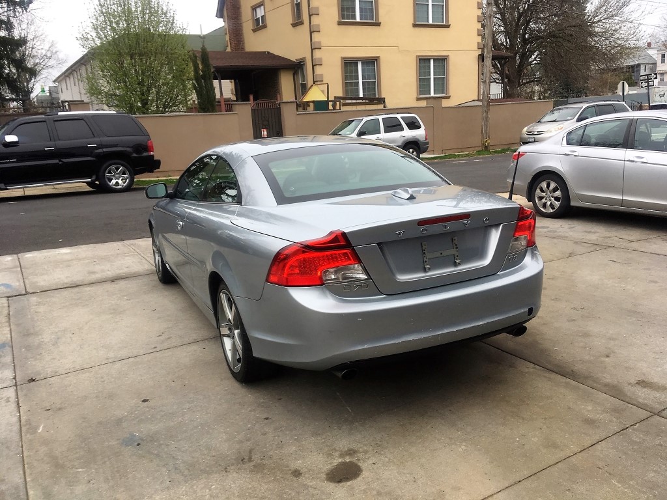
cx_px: 334
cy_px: 250
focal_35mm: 29
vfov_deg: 48.2
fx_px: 559
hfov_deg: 61.7
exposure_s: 1/377
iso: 25
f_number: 2.2
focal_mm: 4.15
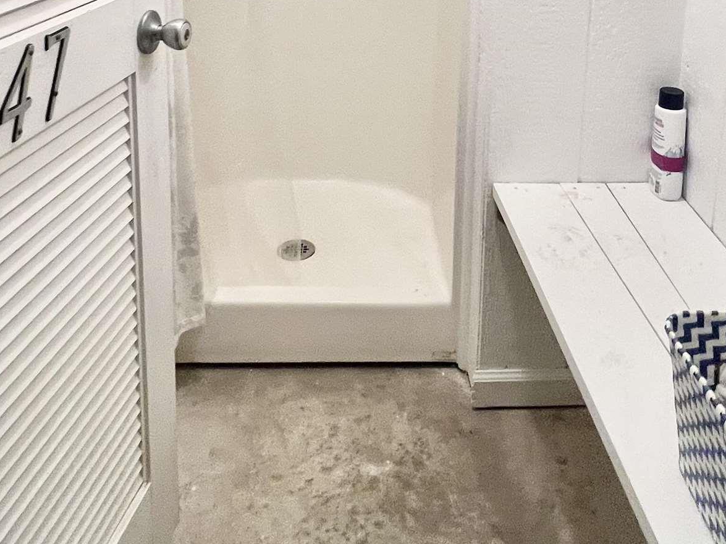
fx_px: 713
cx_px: 382
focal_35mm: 34
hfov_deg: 53.9
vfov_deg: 35.9
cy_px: -48
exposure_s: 1/60
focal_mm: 1.57
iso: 250
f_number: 1.8
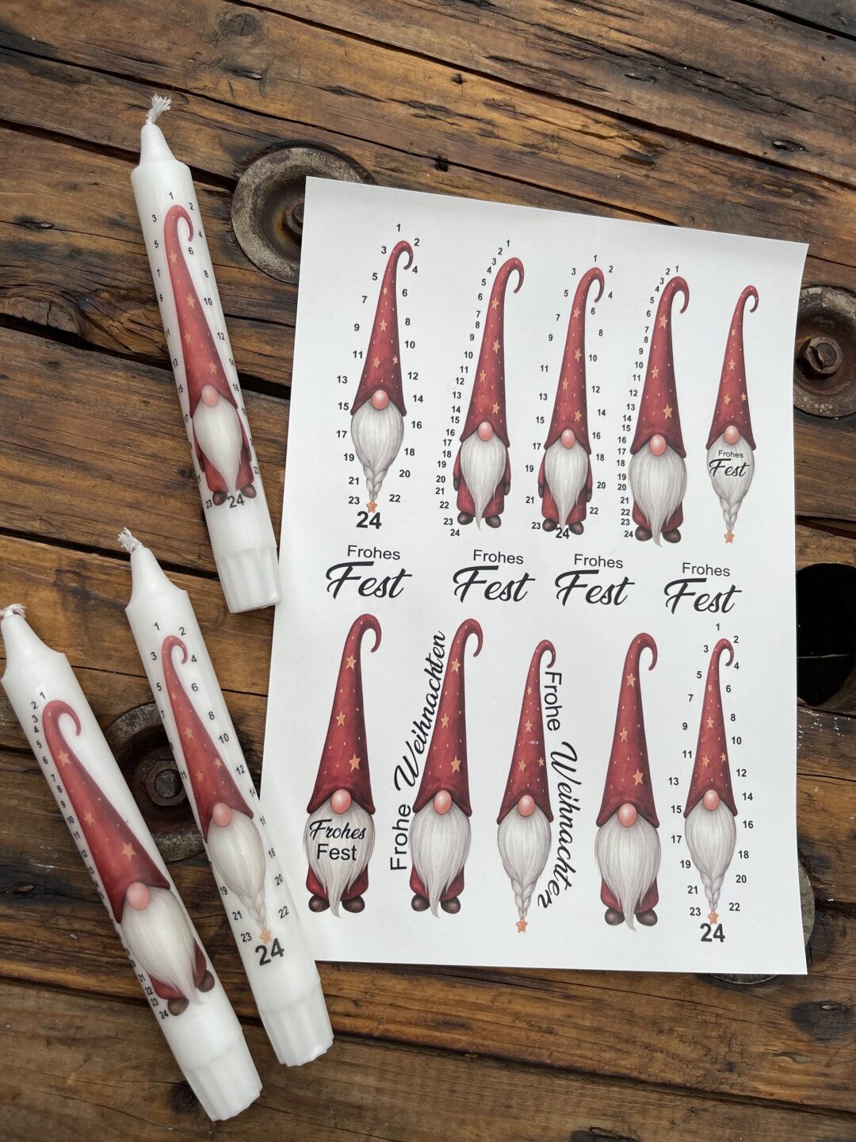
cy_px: 571
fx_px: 824
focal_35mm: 25
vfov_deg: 69.4
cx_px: 428
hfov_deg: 54.9
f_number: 1.6
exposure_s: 1/272
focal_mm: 5.1
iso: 32
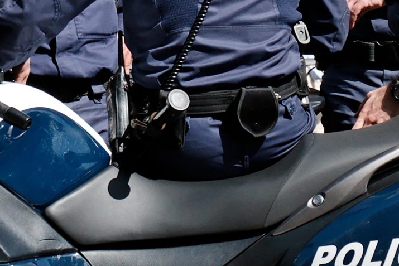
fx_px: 4465
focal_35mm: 403
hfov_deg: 5.1
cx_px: -27
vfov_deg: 3.4
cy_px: 81
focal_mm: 75
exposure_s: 1/400
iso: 200
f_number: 8
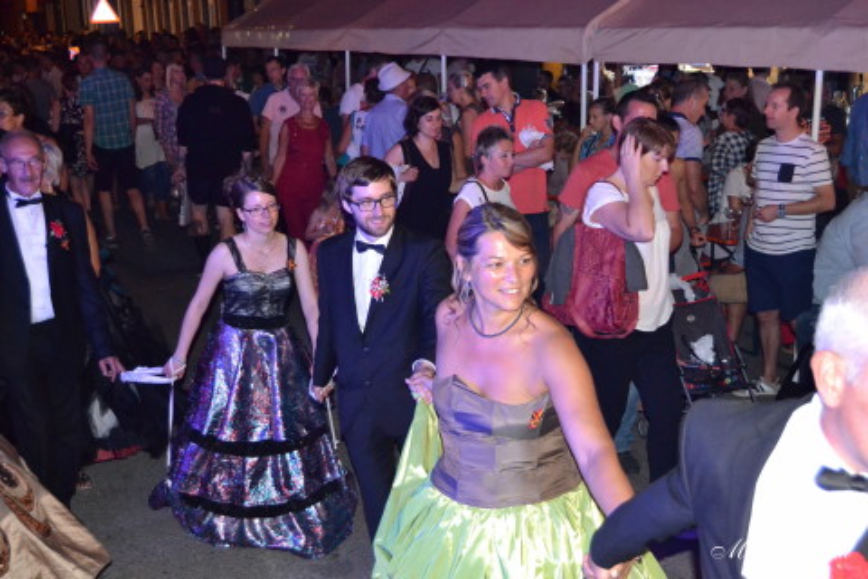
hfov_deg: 43.6
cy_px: 290
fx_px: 1085
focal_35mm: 45
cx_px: 434
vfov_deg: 29.9
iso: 3200
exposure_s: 1/60
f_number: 4.2
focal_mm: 30
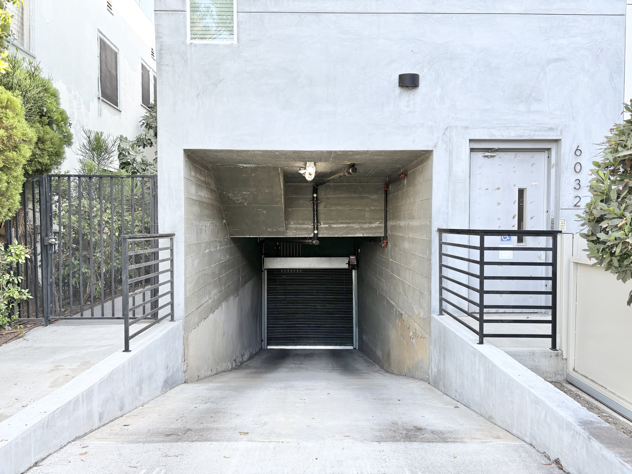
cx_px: 316
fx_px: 475
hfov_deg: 67.3
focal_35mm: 26
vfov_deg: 53.1
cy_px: 237
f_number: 1.6
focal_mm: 5.96
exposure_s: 1/182
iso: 40
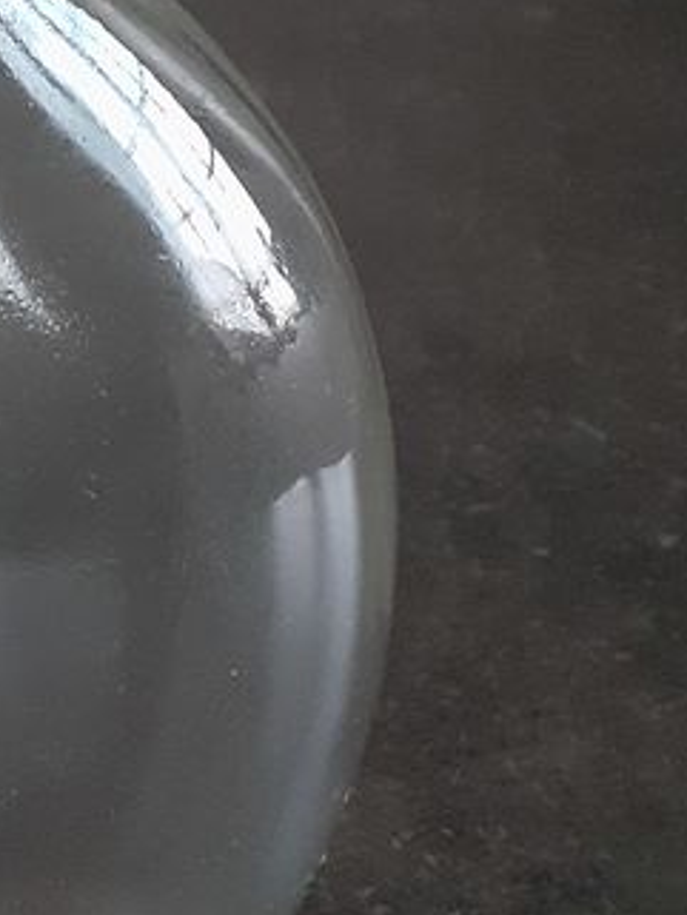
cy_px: 160
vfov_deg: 22.9
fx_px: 2221
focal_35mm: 84
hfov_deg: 16.5
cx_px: -231
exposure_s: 1/20
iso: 1000
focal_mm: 3.6
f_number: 1.9
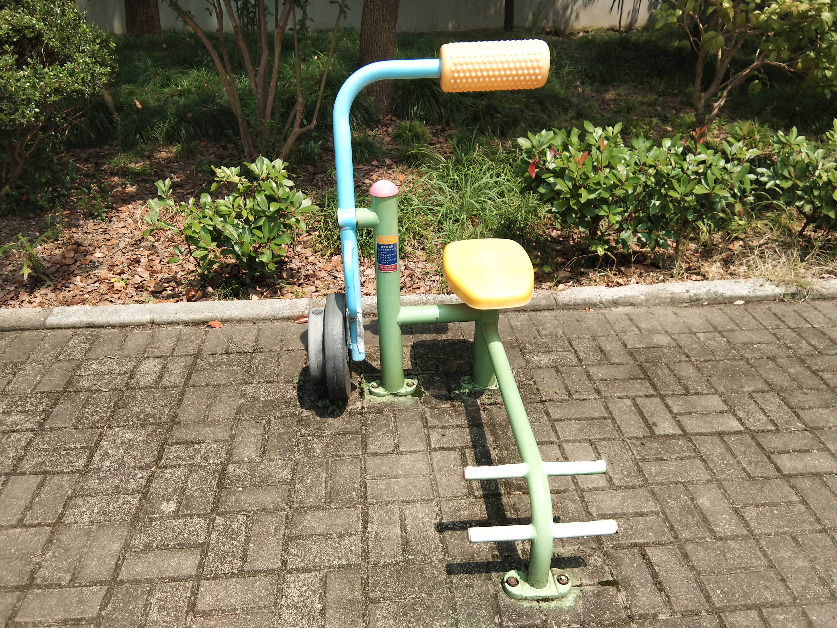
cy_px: 314
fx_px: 750
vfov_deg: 45.4
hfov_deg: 58.4
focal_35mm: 31
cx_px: 418
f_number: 2.2
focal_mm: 3.69
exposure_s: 1/606
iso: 50
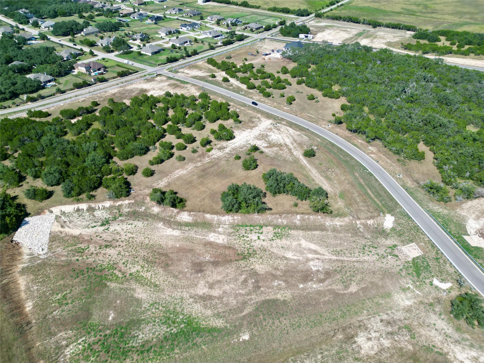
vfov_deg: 56.8
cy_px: 182
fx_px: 336
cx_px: 242
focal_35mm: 24
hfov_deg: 71.6
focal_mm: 6.72
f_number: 1.7
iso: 120
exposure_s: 1/2500
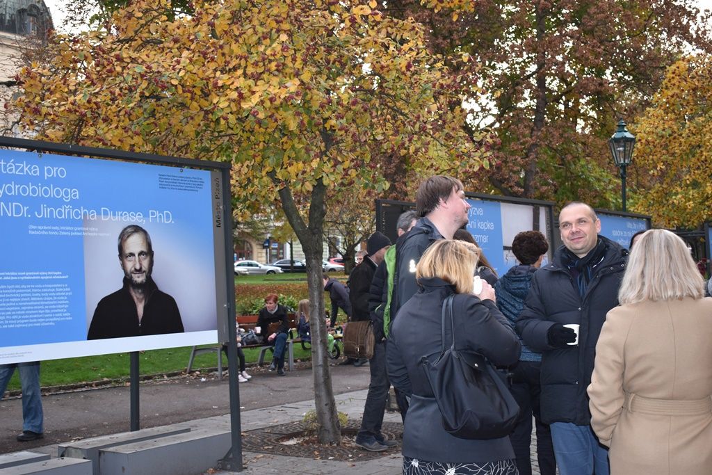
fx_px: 949
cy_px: 238
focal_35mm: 48
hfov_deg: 41.1
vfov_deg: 28.1
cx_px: 356
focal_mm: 32
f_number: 4.5
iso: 560
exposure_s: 1/60
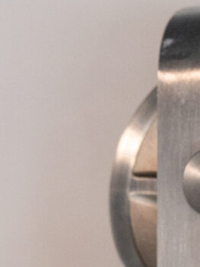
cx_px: 293
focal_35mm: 445
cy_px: 476
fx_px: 3428
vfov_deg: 4.4
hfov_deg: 3.3
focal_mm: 105
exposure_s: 1/200
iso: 1000
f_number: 4
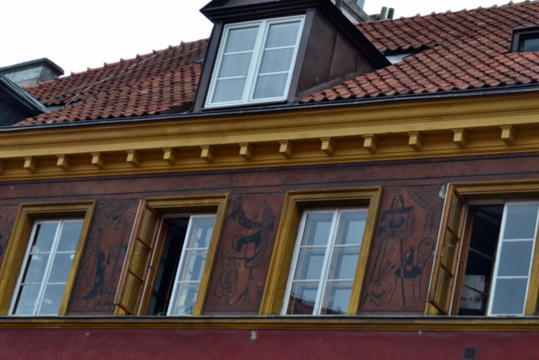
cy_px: 180
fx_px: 1236
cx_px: 270
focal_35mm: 82
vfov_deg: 16.6
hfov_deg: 24.6
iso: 400
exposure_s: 1/200
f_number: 10
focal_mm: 55
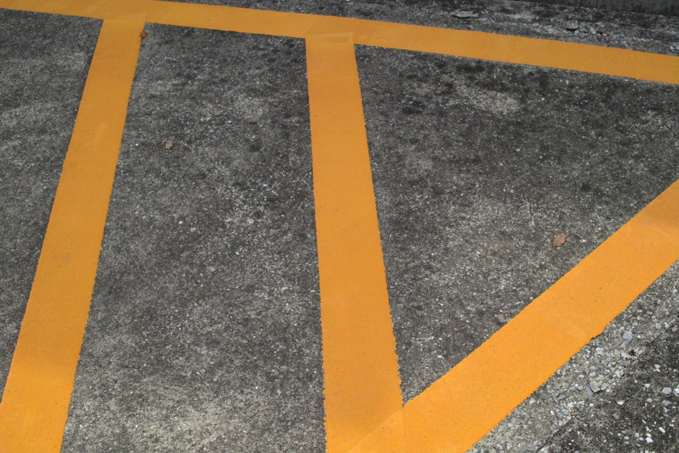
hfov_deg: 47.4
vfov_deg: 32.6
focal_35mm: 41
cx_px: 340
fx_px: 773
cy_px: 226
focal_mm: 24.2
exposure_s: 1/200
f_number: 6.3
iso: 100
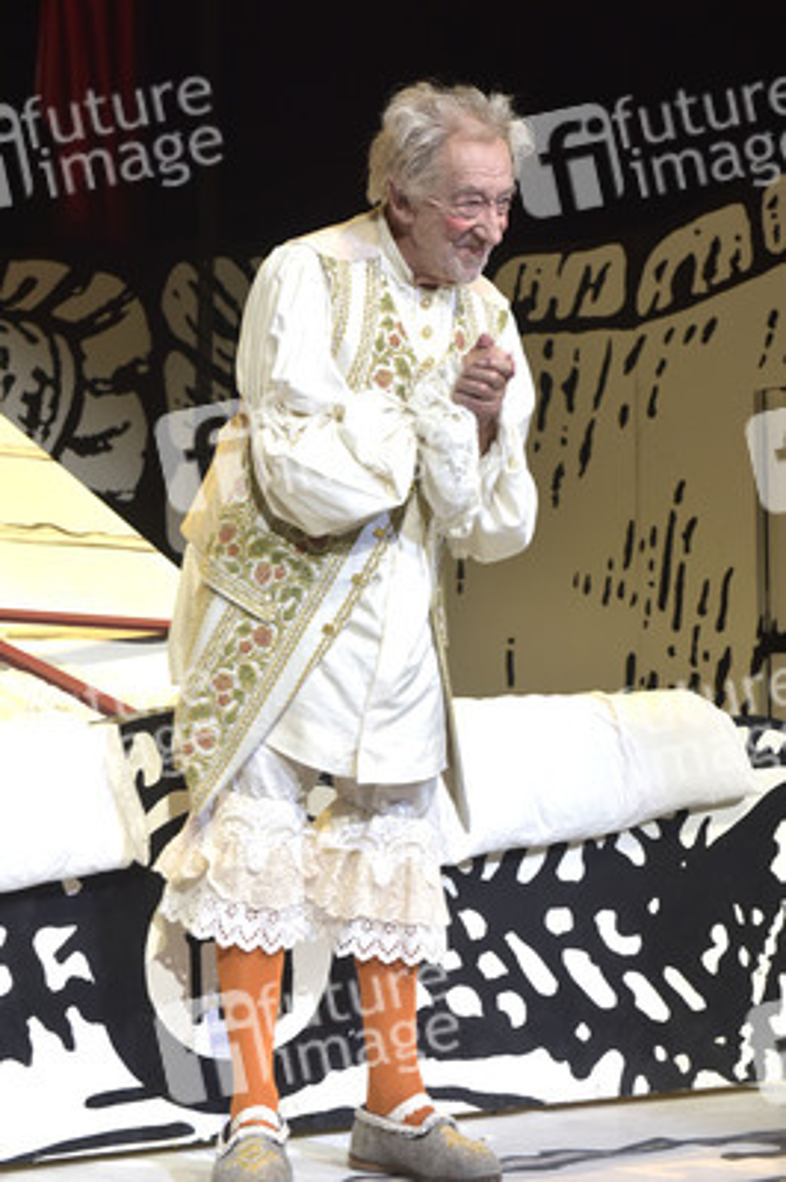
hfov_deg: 24.2
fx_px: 1837
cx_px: 393
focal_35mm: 56
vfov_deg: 35.7
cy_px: 591
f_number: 5.6
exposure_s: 1/200
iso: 640
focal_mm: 56
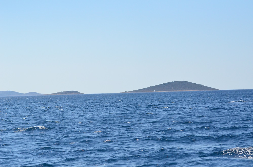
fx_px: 736
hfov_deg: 19.5
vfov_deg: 13.0
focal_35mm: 105
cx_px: 126
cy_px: 84
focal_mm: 70
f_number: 5.6
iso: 1000
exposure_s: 1/8000
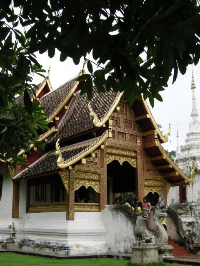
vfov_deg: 39.7
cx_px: 100
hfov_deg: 30.3
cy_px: 133
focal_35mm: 48
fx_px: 370
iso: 64
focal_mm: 10.1
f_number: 4.9
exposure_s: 1/200
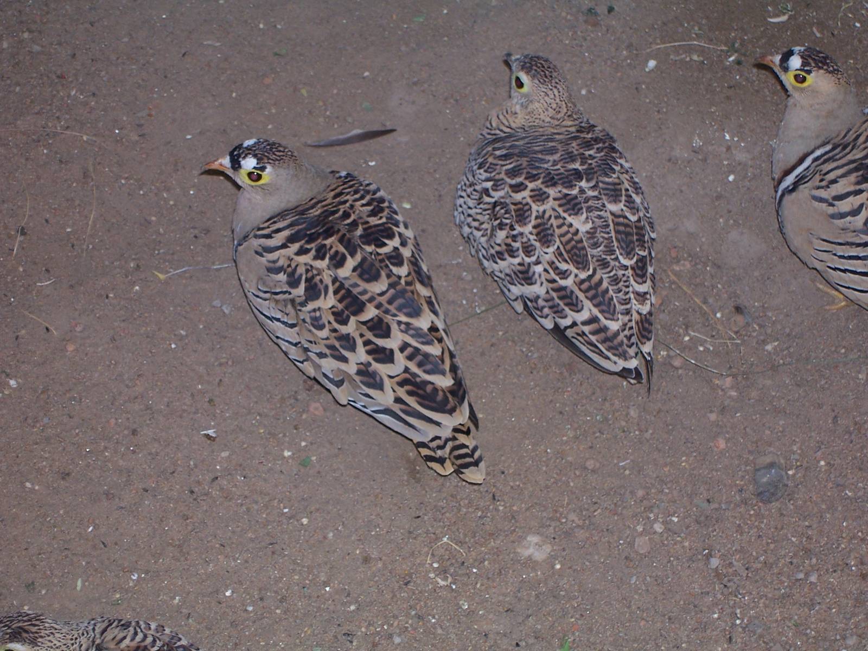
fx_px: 3661
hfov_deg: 13.5
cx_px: 434
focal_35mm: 146
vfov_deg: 10.2
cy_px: 326
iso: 80
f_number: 4.8
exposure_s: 1/180
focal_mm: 25.1
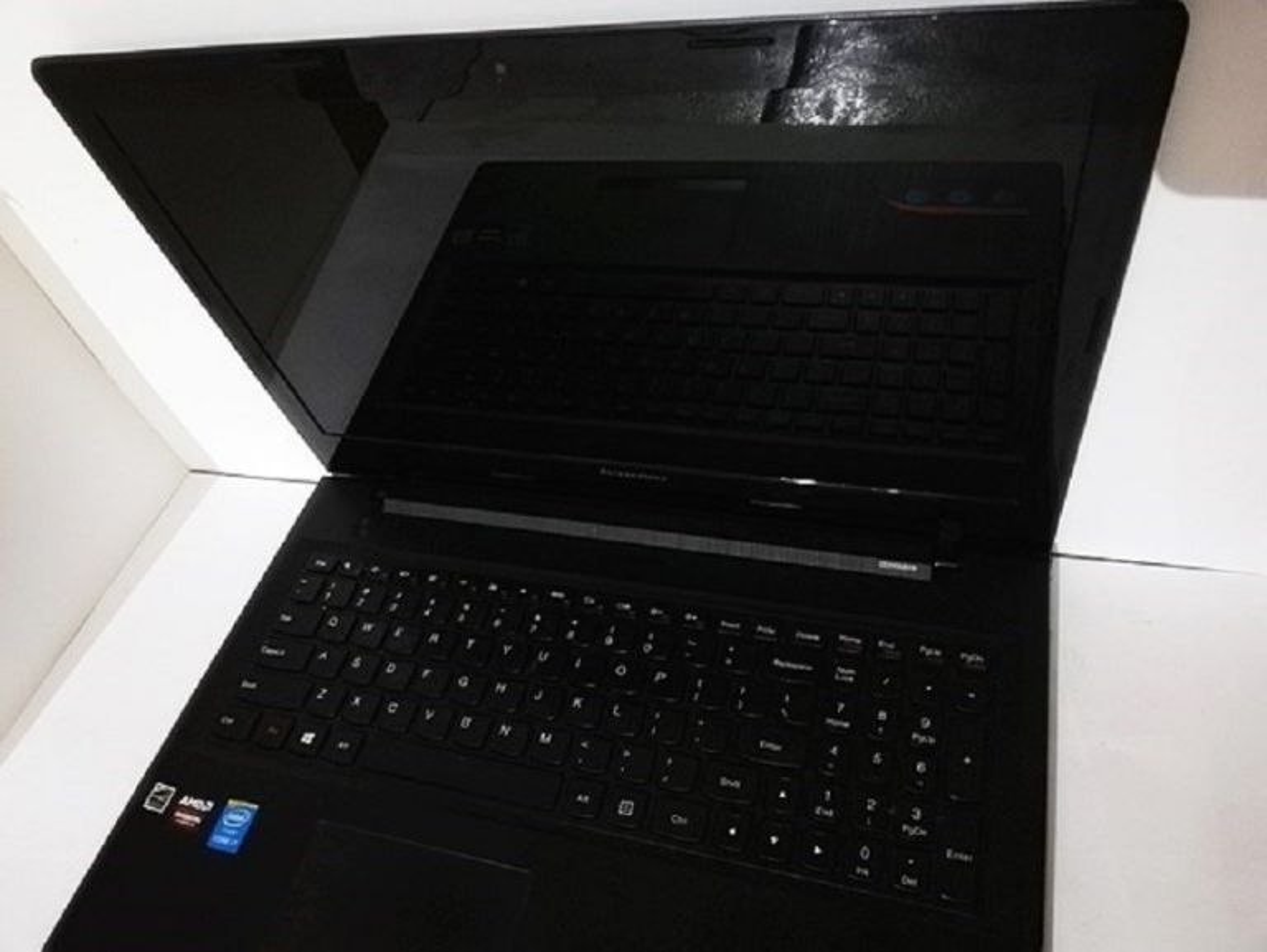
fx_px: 989
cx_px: 634
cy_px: 476
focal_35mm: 27
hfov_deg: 65.3
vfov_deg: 51.4
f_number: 2.2
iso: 1000
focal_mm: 3.81
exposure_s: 1/17.1
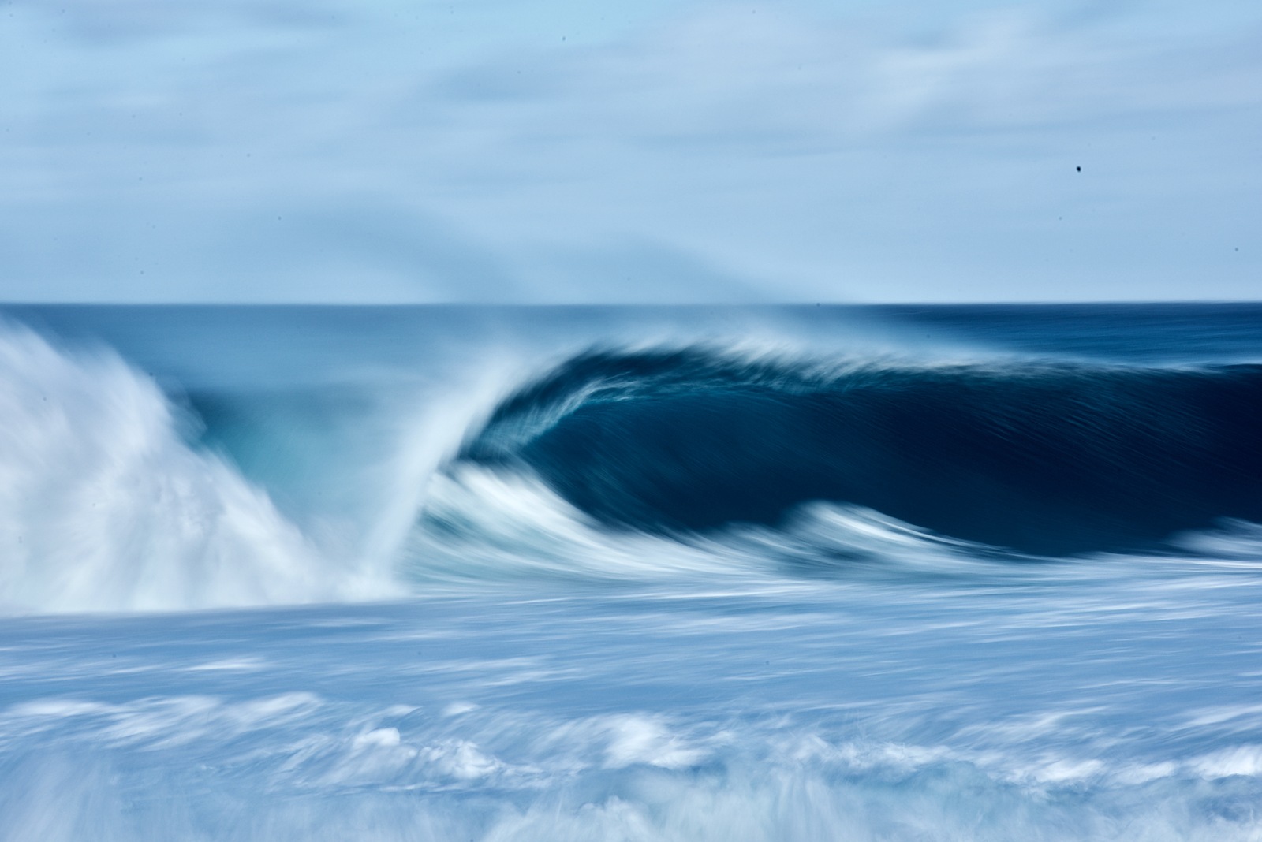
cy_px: 421
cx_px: 631
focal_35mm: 200
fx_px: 7013
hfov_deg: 10.3
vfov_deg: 6.9
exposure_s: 1/5
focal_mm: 200
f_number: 22
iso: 64
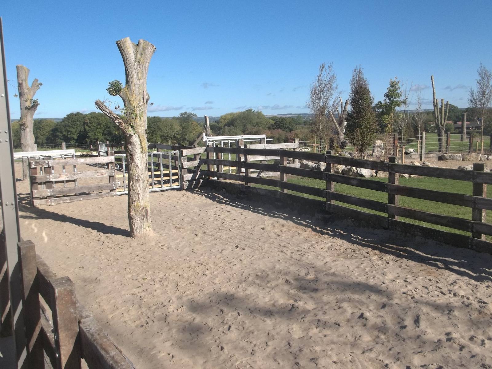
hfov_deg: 55.4
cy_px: 184
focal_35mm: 33
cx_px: 246
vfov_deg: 42.9
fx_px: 469
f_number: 8
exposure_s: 1/160
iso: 80
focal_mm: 5.9
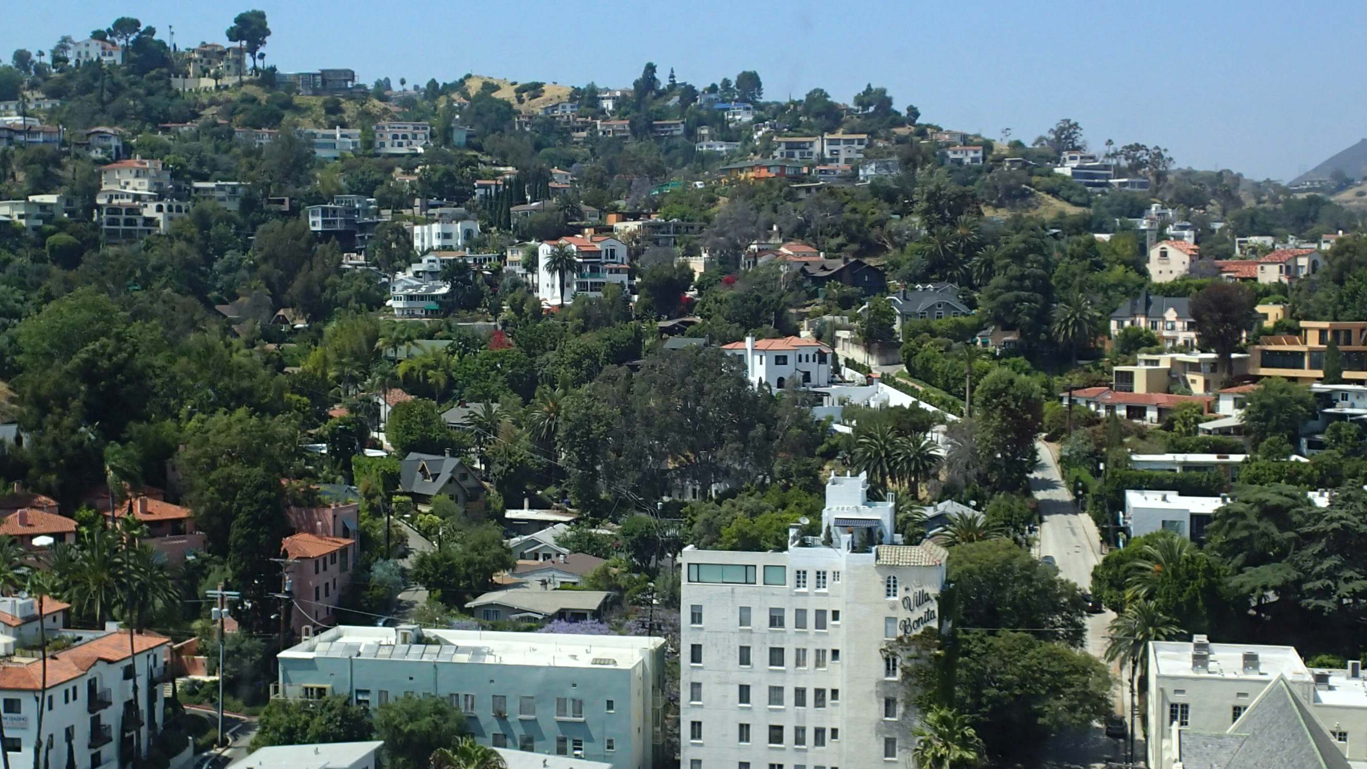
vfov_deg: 23.1
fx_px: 1885
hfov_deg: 39.8
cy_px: 402
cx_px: 618
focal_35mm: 52
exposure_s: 1/1000
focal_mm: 5.87
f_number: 3.2
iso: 100
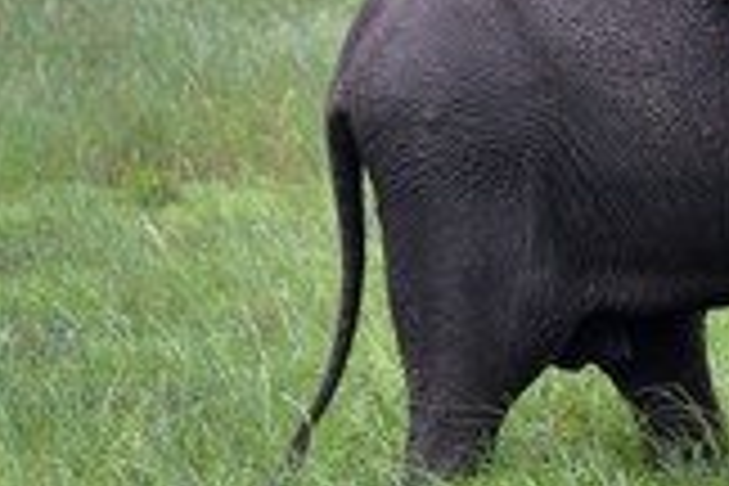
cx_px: 864
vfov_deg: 2.7
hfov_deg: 4.0
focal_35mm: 518
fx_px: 10489
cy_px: 112
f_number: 8
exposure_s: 1/400
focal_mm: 200
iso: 800
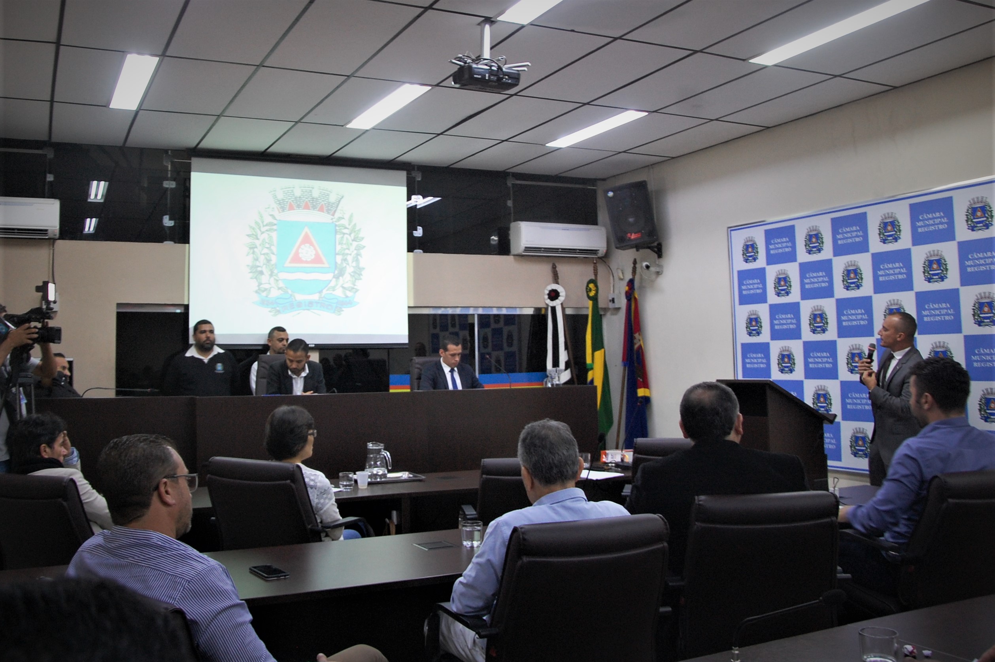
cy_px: 331
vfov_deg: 47.9
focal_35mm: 27
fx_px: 746
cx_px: 498
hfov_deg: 67.4
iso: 720
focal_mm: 18
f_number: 3.5
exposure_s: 1/30
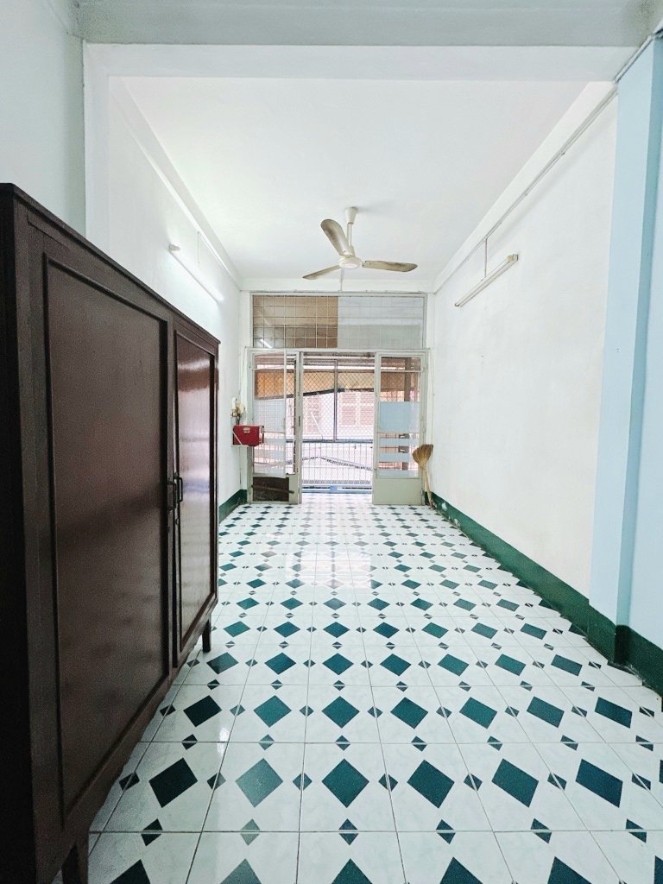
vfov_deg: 102.1
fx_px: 358
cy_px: 442
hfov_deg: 85.7
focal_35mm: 14
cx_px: 332
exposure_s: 1/50
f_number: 2.2
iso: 320
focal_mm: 2.22
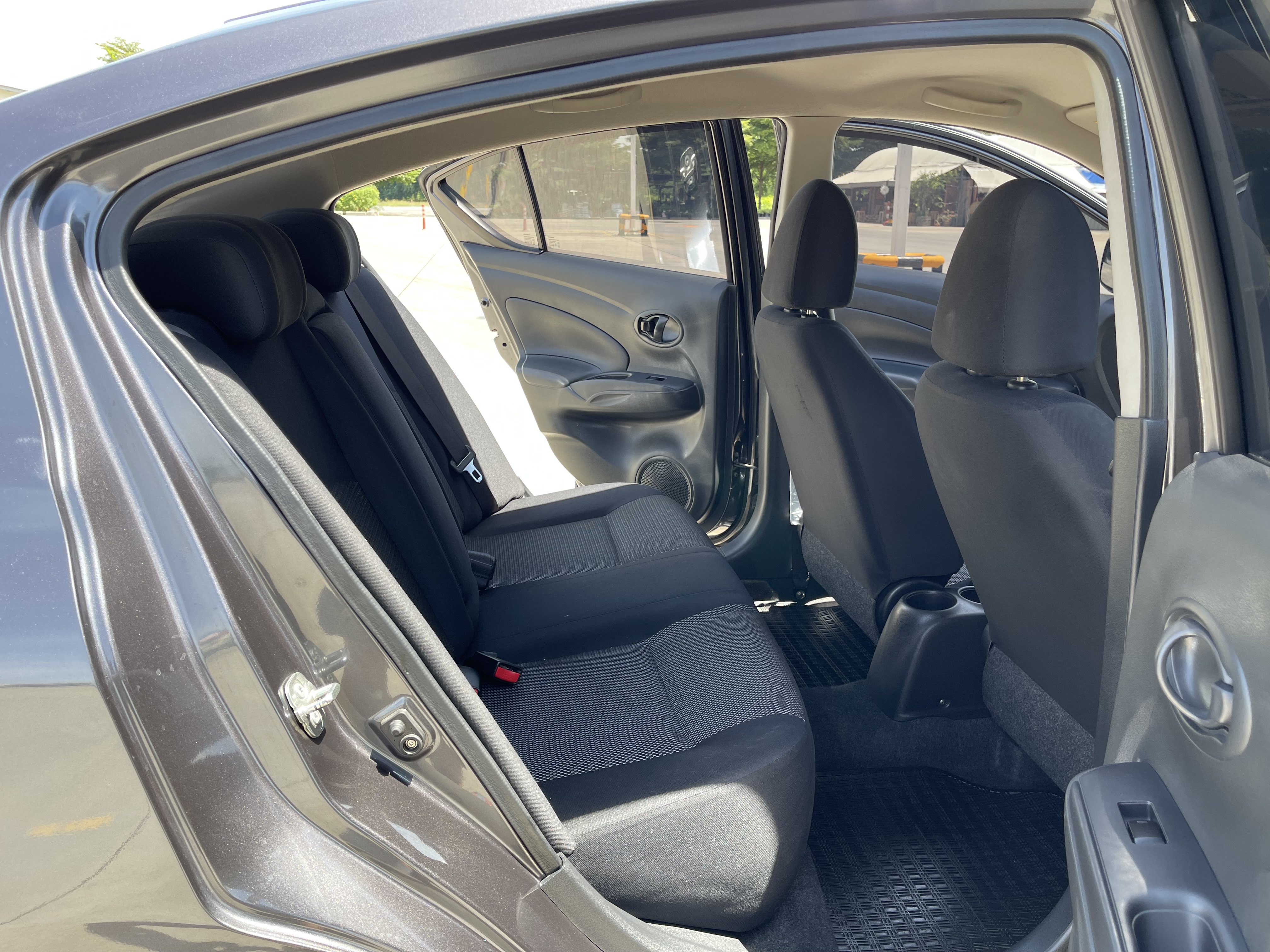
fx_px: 954
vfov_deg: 53.1
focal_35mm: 26
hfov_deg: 67.3
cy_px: 476
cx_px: 635
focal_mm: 5.1
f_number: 1.6
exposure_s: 1/251
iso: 32
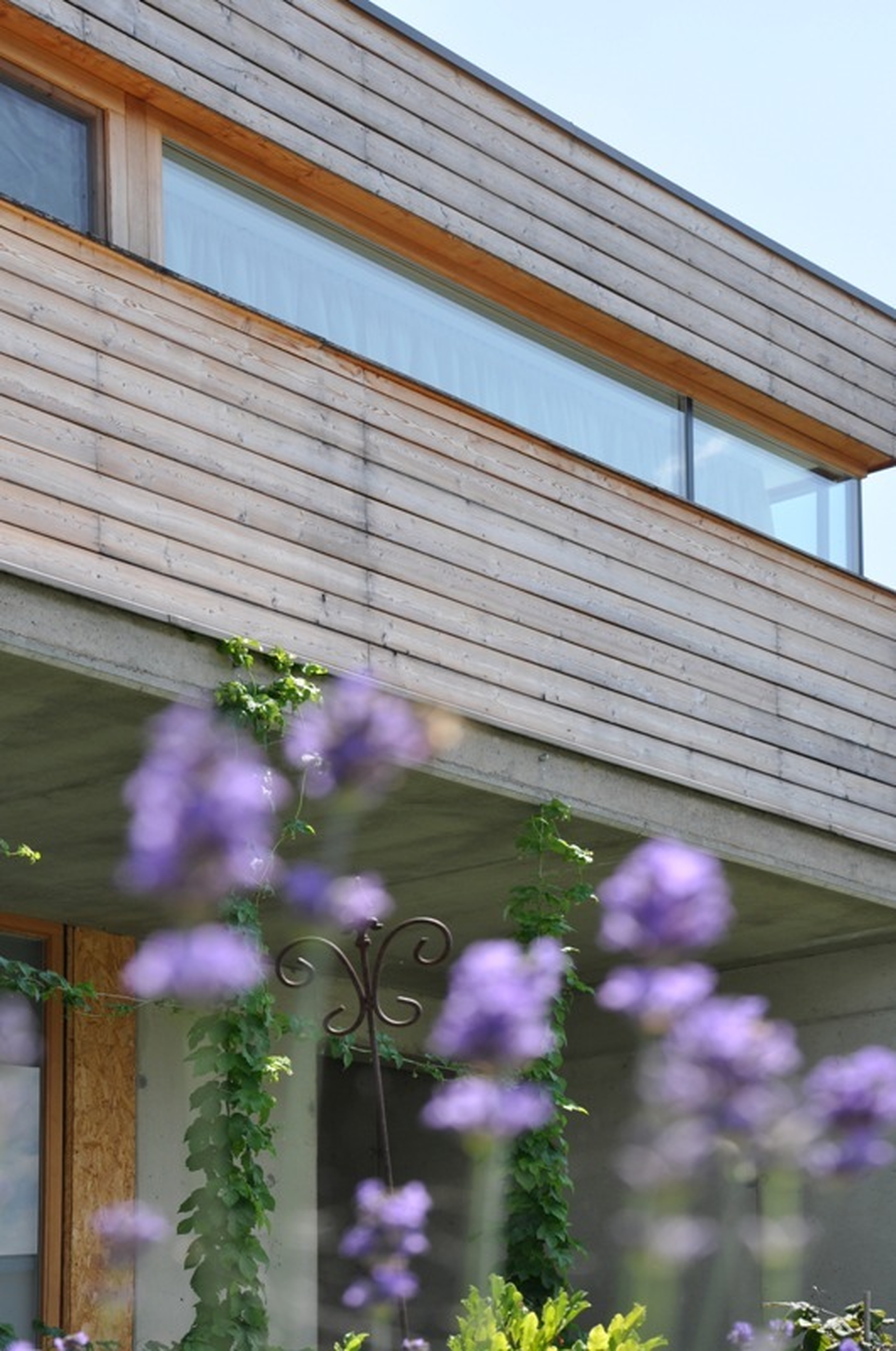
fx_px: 2808
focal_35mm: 75
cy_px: 676
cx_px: 448
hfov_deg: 18.1
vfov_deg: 27.0
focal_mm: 50
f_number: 9
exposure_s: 1/320
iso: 200
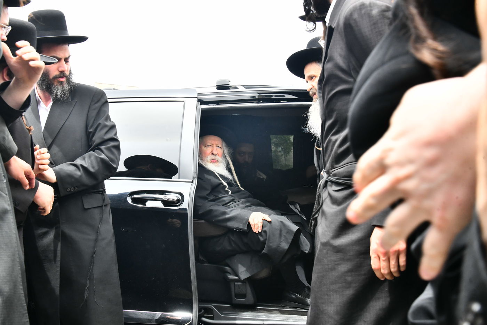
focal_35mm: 50
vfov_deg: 27.0
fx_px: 676
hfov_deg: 39.6
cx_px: 244
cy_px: 162
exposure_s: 1/320
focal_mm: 50
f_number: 11
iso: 1600
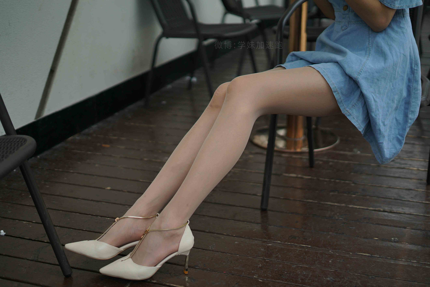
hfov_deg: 39.6
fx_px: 598
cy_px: 144
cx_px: 215
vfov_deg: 27.0
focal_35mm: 50
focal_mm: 50
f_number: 1.8
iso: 200
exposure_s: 1/8000
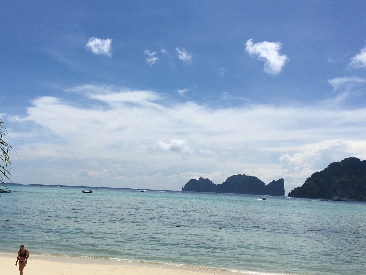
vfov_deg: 37.6
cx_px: 156
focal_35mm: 38
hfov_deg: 48.8
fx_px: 402
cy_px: 117
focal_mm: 4.15
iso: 25
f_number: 2.2
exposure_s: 1/5495
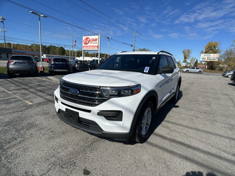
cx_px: 118
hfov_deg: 67.3
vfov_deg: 53.1
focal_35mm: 26
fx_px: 177
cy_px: 88
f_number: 1.5
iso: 50
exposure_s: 1/5882
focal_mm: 5.7
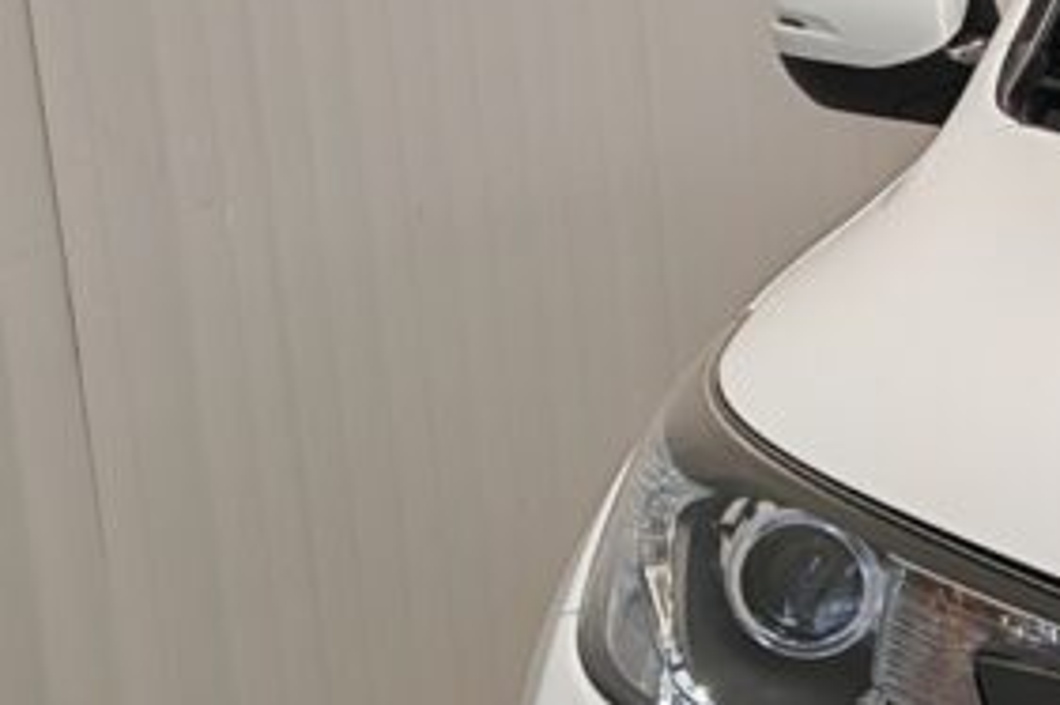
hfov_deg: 15.9
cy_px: 739
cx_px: 1901
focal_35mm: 110
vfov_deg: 12.3
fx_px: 3237
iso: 64
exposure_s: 1/110
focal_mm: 5.4
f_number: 1.6
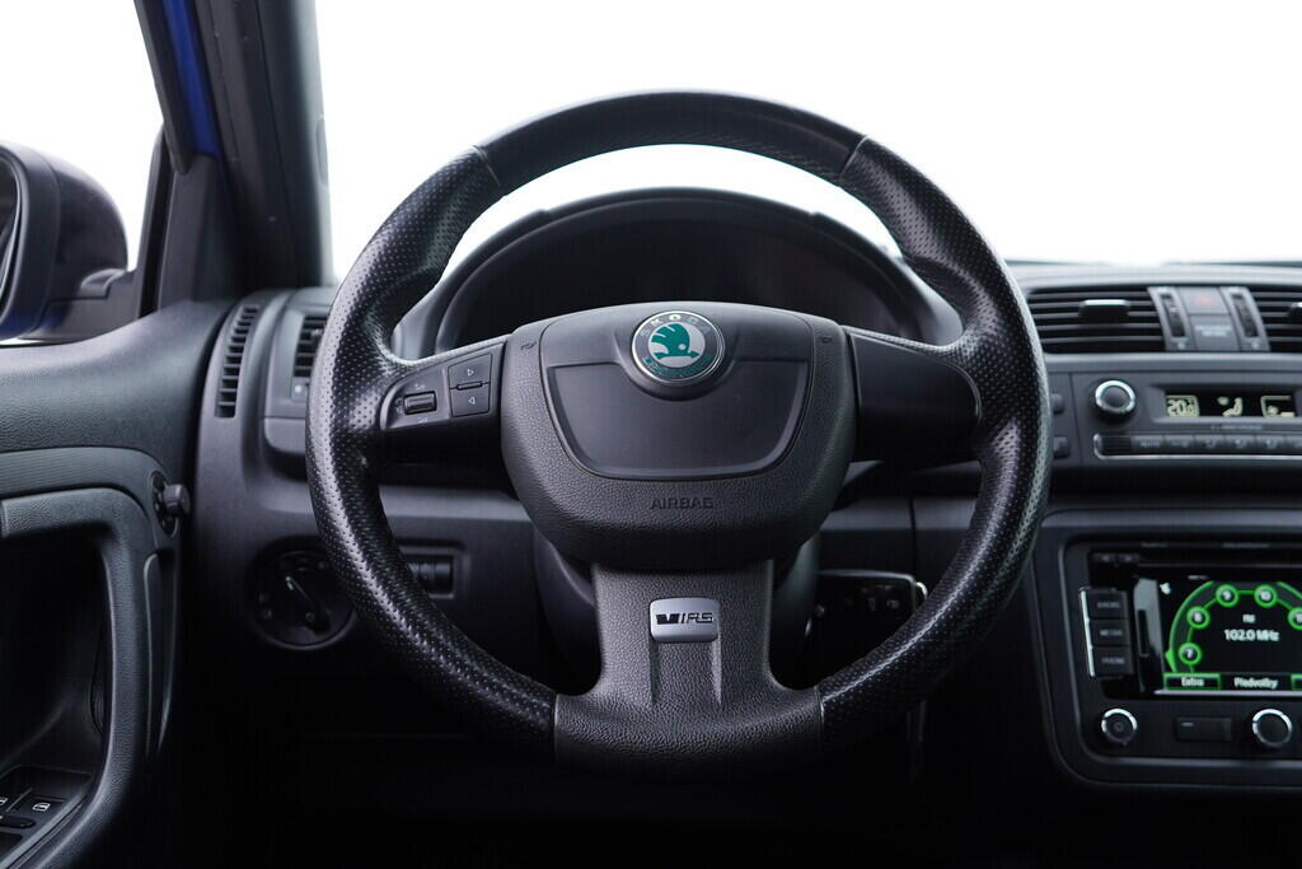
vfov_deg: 36.9
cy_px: 434
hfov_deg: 53.1
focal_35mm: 36
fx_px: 1302
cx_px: 651
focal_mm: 24
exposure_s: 1/40
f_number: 2.8
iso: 160
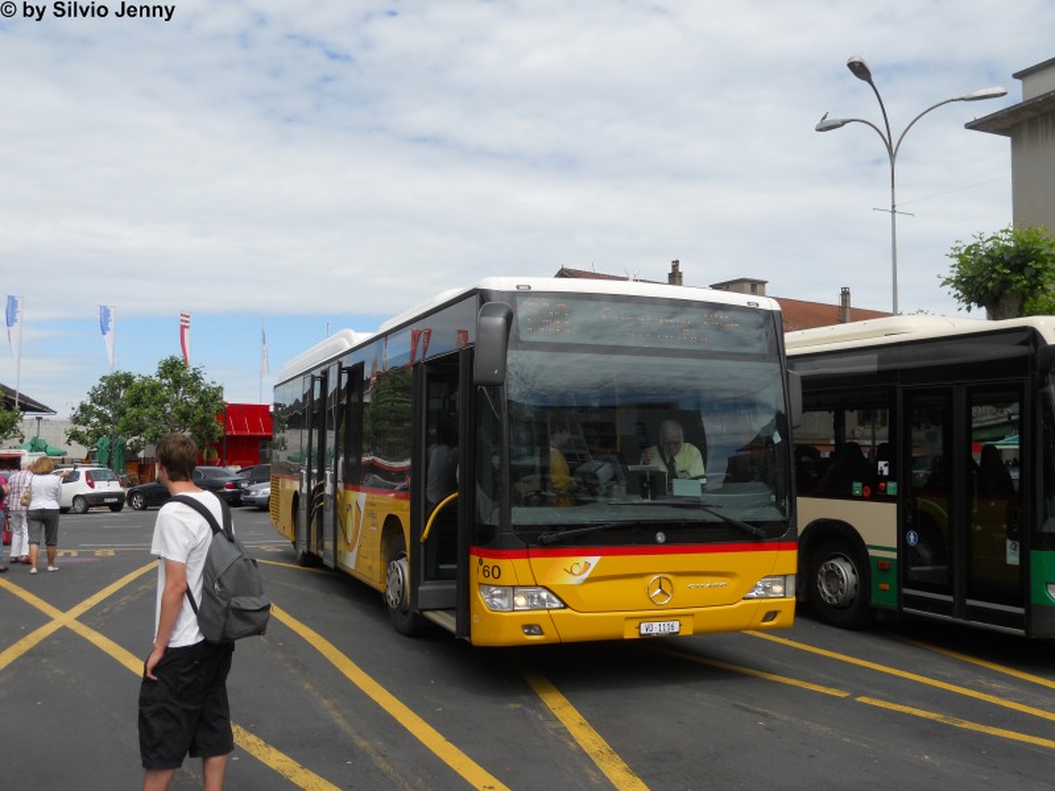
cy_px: 396
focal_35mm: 32
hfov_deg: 56.8
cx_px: 528
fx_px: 975
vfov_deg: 44.2
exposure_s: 1/320
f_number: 5.6
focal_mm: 5.7
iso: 80
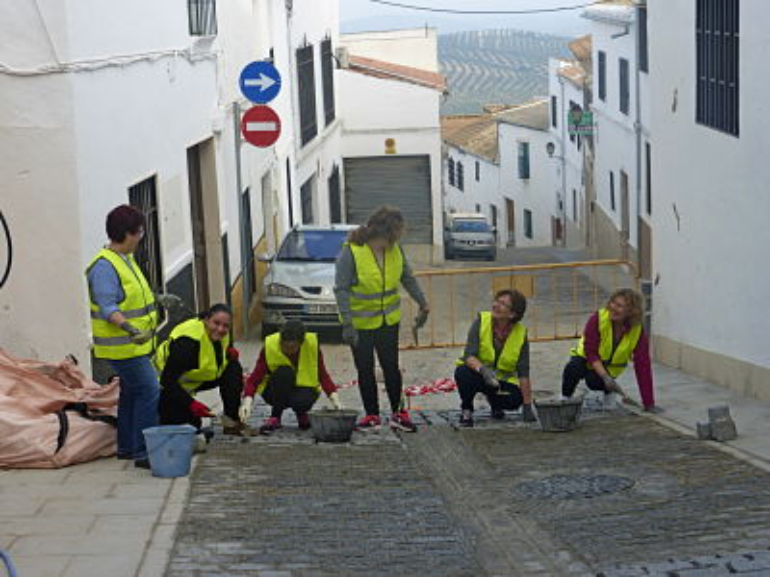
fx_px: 1357
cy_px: 288
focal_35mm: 61
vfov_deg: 24.0
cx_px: 385
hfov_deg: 31.7
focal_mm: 10.3
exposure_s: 1/200
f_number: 4.7
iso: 100
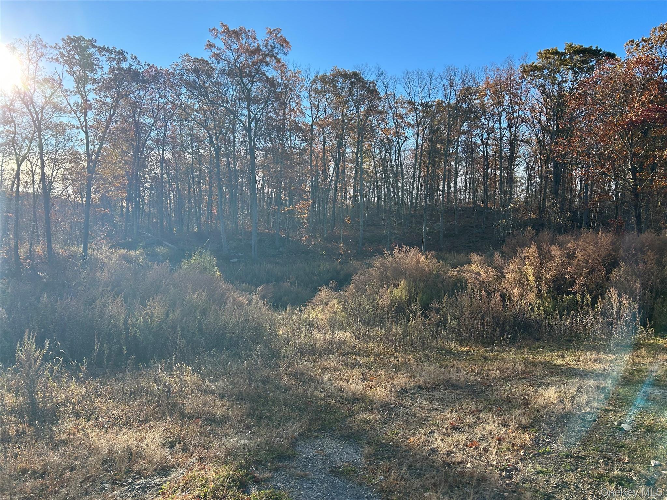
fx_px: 501
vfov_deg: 53.1
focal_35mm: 26
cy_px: 250
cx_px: 334
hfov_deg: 67.3
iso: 50
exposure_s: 1/1669
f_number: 1.5
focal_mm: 5.7
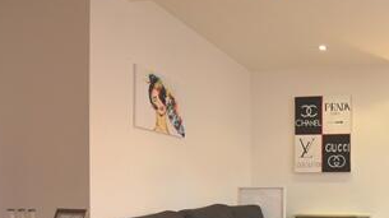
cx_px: 370
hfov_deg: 50.6
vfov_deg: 33.8
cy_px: 193
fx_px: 340
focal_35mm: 33
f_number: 4
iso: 400
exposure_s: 1/60
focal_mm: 10
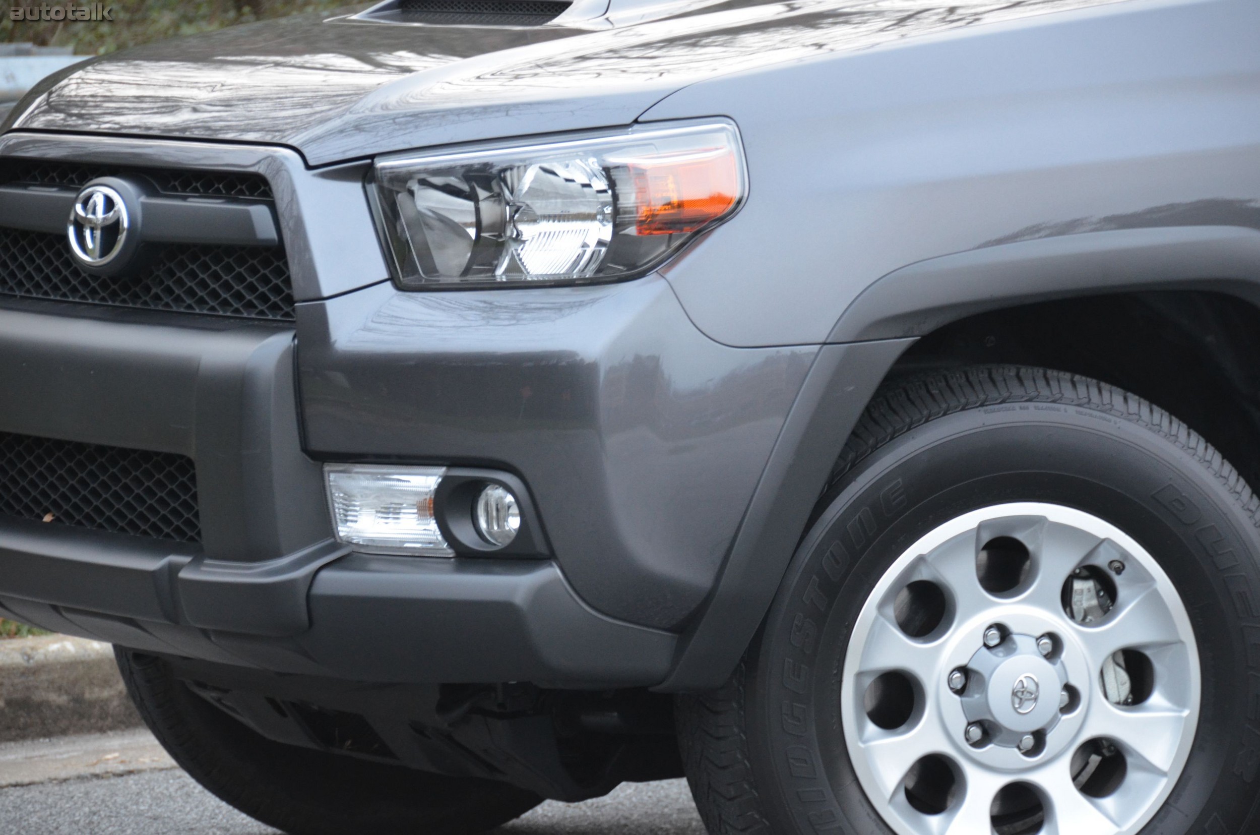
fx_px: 7073
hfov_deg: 10.2
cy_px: 418
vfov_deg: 6.8
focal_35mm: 202
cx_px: 630
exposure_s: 1/30
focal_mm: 135
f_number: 5.6
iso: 1600
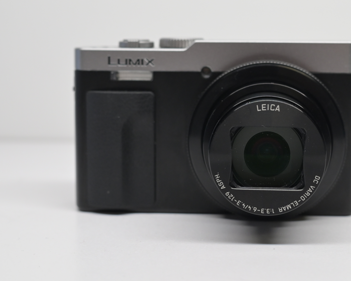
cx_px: 232
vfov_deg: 20.9
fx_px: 758
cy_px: 105
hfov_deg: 25.9
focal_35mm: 73
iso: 1000
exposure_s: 1/250
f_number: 5.6
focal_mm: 40
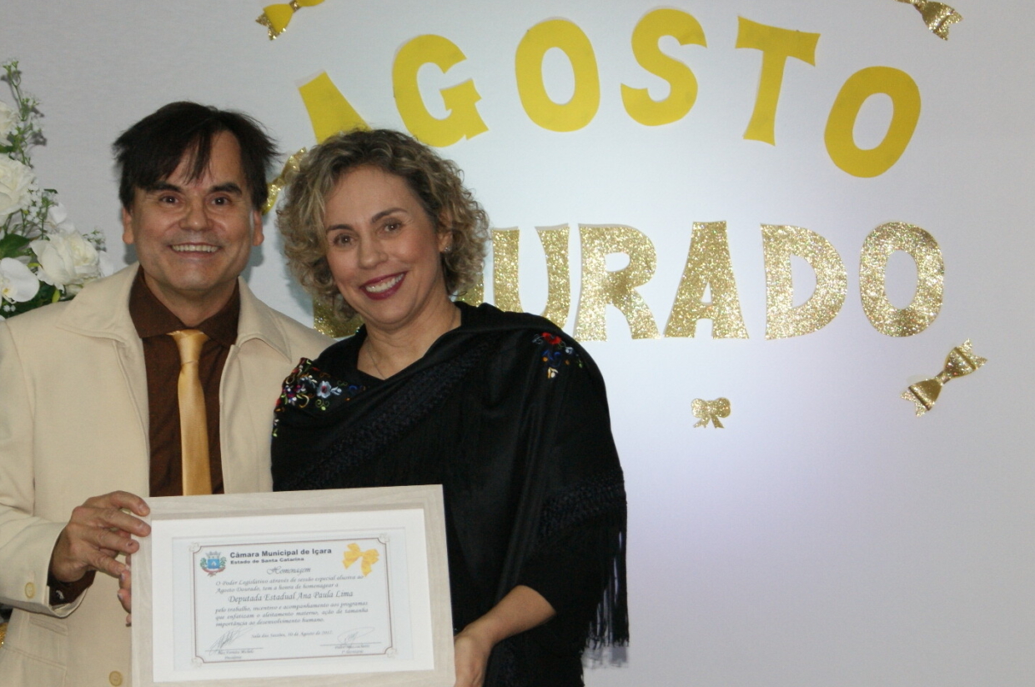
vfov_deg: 12.5
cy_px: 396
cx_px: 343
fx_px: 3124
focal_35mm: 109
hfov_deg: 18.8
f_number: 5.6
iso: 400
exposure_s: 1/60
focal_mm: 45
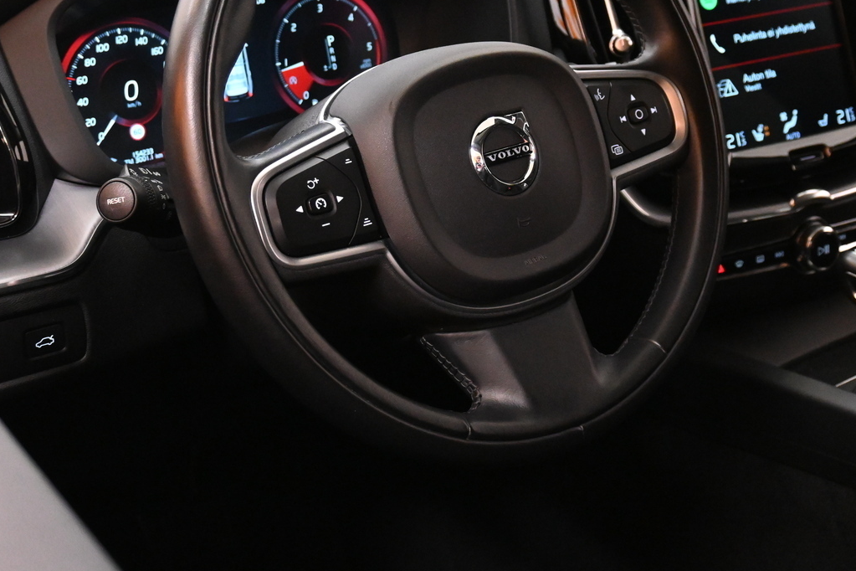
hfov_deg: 34.4
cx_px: 400
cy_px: 138
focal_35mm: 58
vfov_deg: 23.1
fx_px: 1383
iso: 4000
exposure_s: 1/80
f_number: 4.2
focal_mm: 24.5
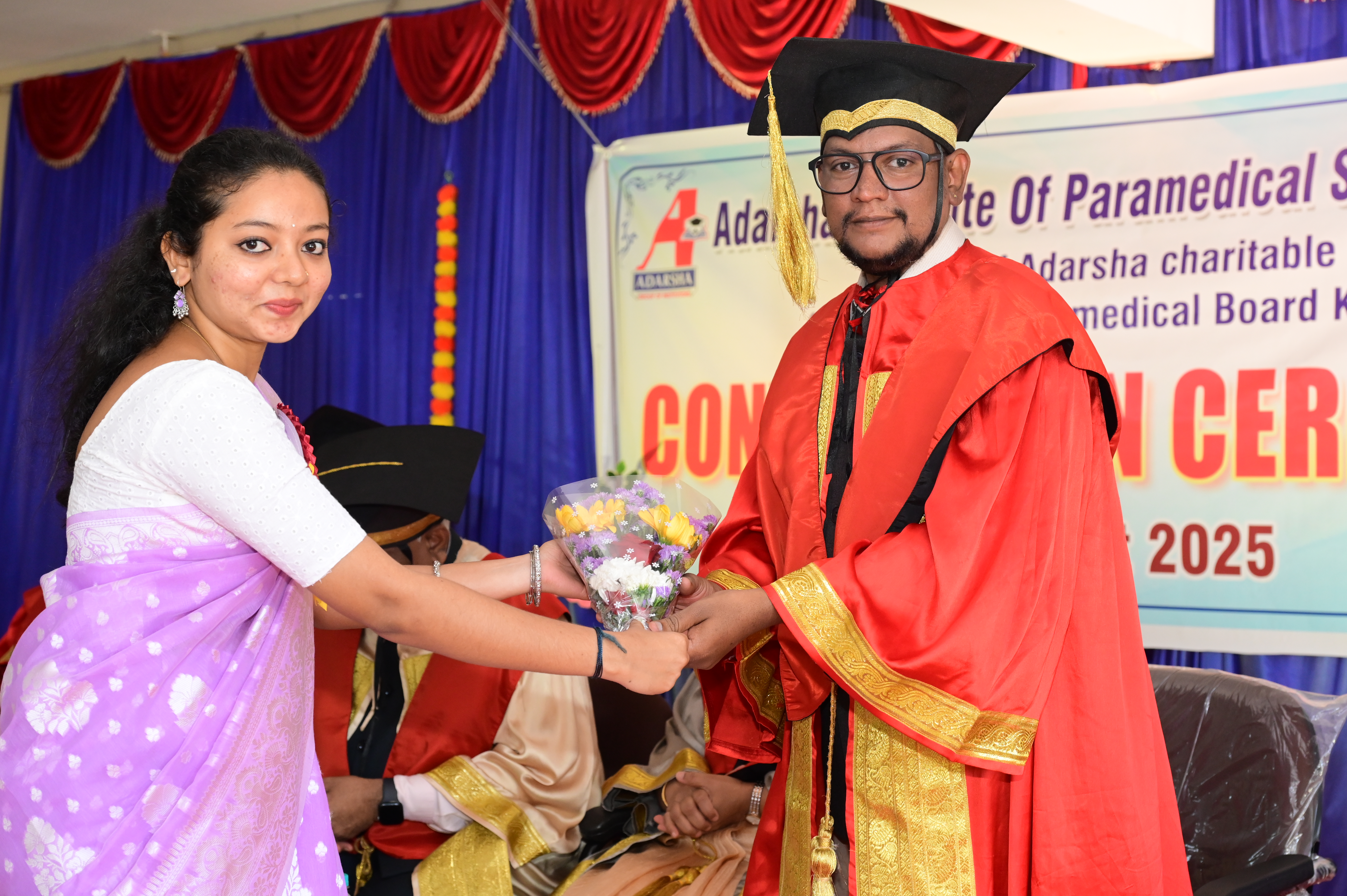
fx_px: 2131
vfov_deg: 23.7
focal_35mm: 57
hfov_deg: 35.1
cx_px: 674
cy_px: 448
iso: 2500
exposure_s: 1/125
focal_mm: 57
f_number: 5.6
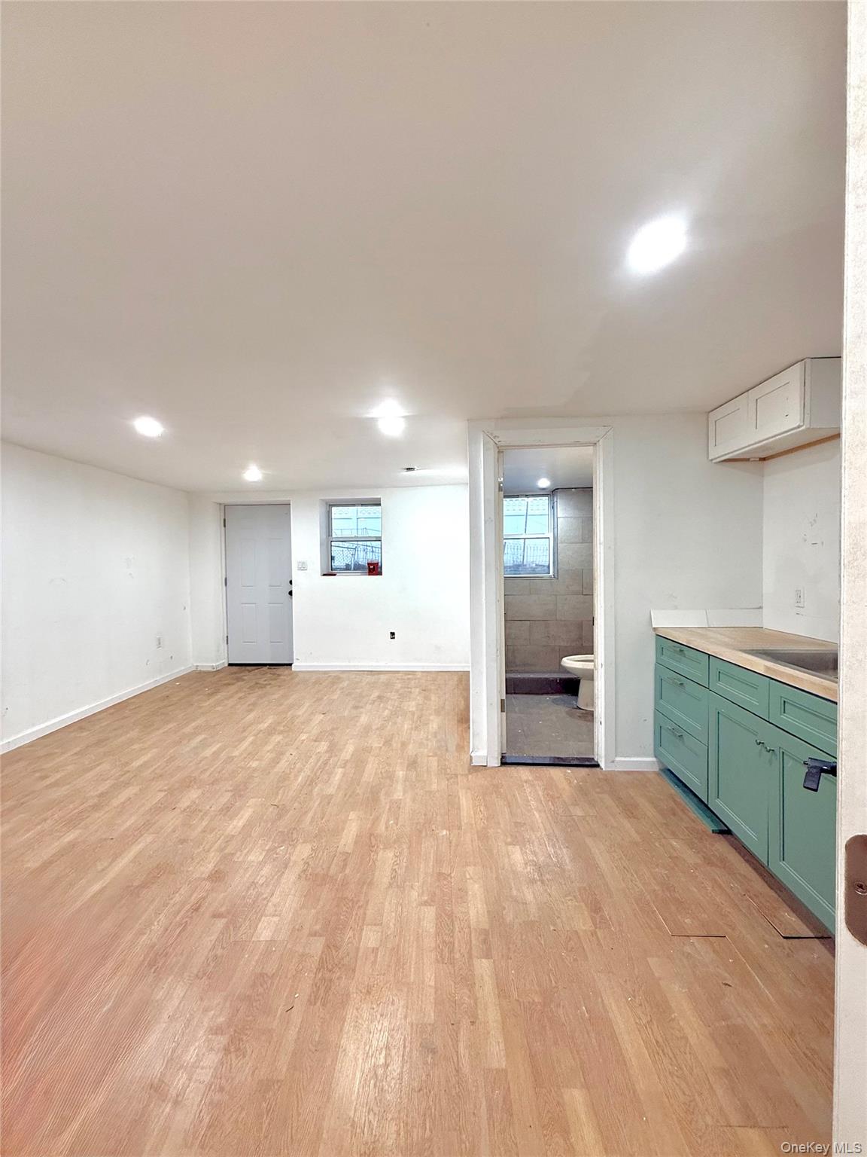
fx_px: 468
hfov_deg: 85.7
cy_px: 578
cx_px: 434
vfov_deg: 102.1
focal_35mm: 14
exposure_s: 1/120
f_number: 2.2
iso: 160
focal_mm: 2.22
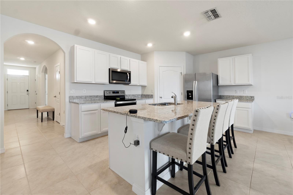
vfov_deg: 77.3
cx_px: 146
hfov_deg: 100.4
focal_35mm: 15
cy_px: 98
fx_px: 122
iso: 100
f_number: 8
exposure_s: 1
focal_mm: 10
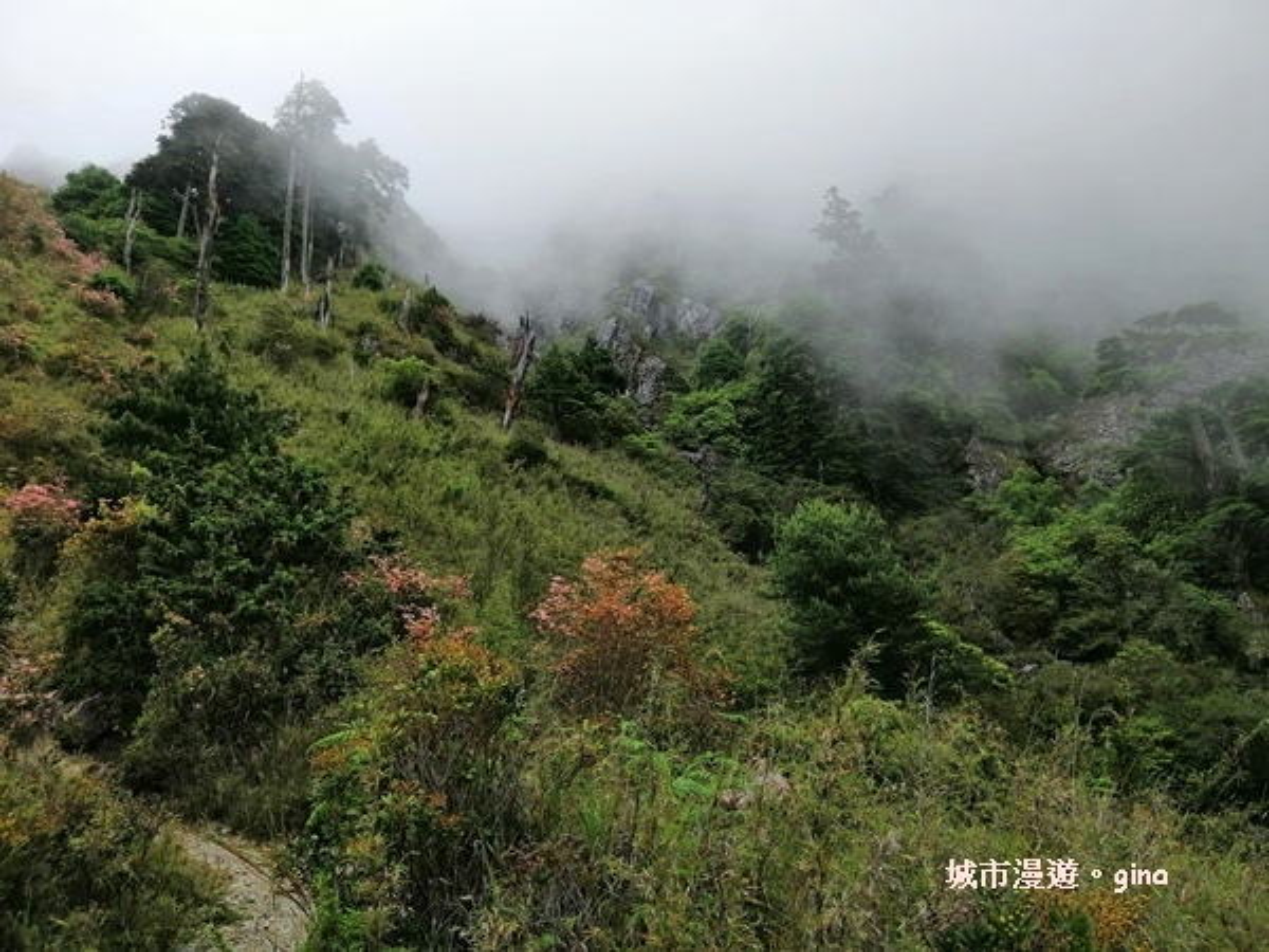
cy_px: 476
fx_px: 953
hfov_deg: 67.3
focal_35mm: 26
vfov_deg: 53.1
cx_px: 634
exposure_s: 1/526
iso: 50
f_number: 2.2
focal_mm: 3.81
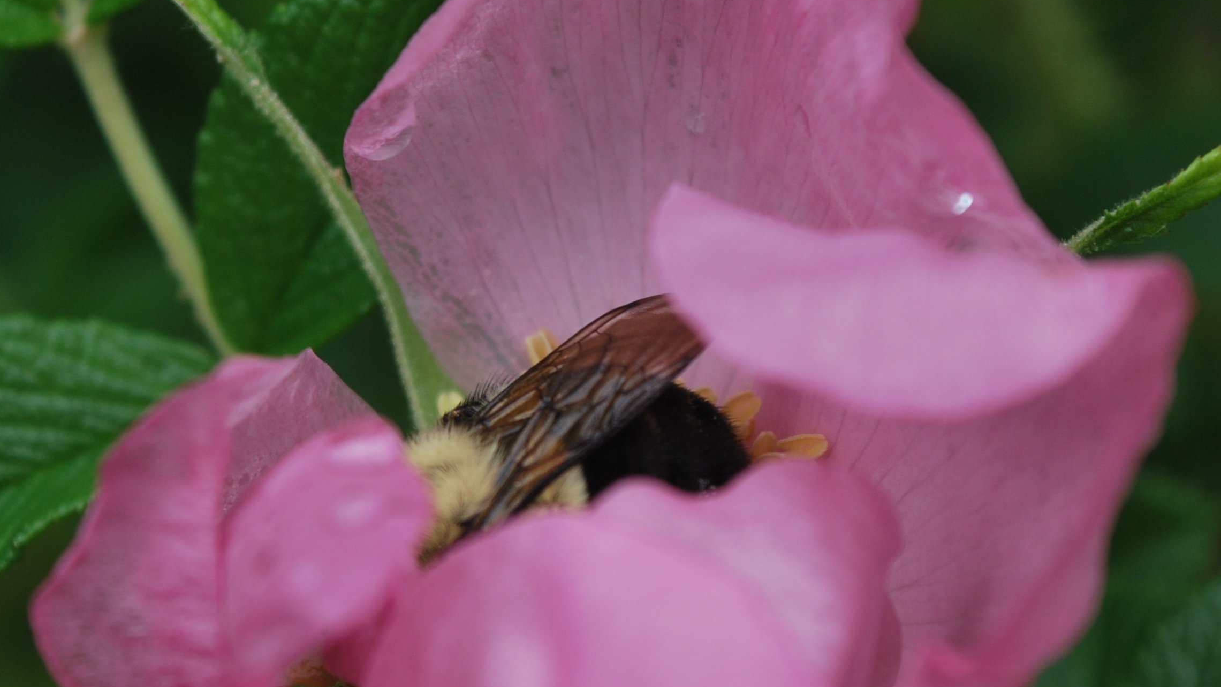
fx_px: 4756
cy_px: 386
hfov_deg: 14.6
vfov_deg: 8.3
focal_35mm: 147
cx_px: 613
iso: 140
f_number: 5.6
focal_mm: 55
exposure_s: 1/125
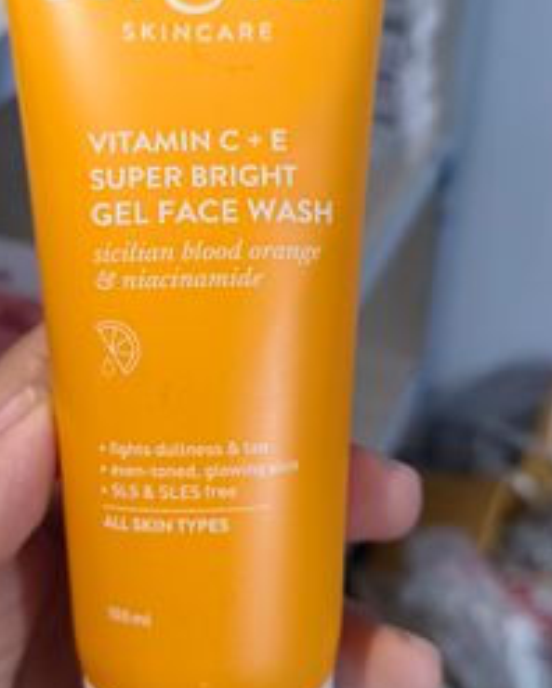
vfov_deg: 47.9
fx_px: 775
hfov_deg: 39.1
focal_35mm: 38
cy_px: 326
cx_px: 227
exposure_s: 1/50
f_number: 1.87
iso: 981
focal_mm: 5.56
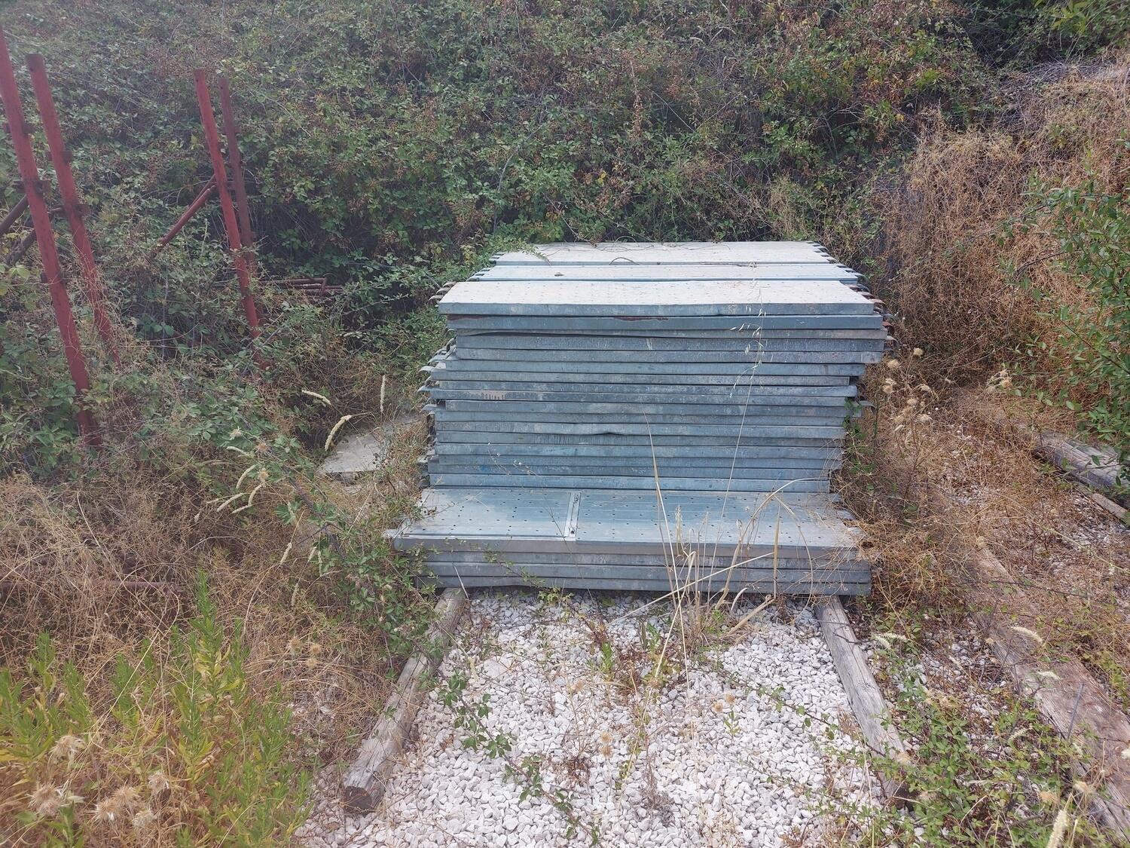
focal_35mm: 24
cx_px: 565
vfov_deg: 56.8
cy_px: 424
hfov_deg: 71.6
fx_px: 783
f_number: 1.8
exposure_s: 1/430
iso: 32
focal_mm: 5.23
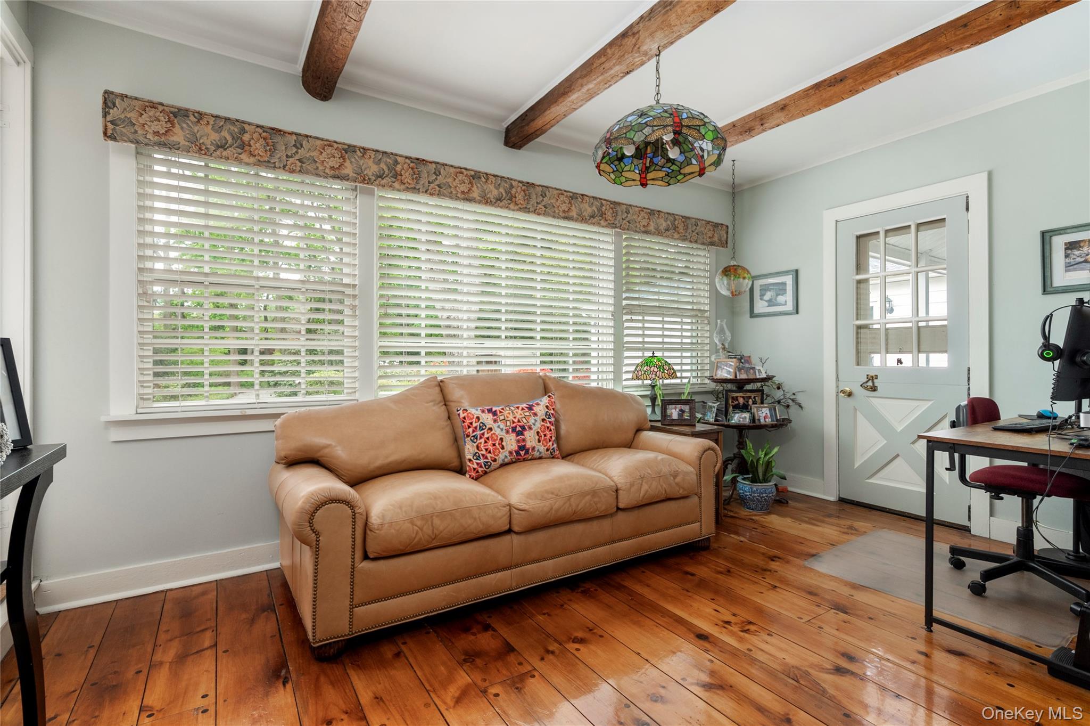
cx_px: 545
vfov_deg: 72.0
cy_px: 363
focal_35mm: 16
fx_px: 499
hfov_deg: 95.0
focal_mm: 16.5
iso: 800
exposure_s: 1/6
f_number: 8
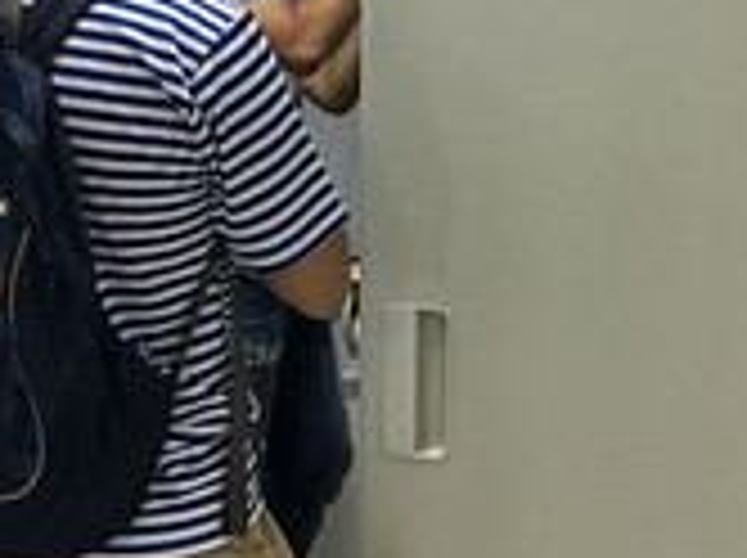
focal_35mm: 70
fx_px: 1508
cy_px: 99
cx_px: 378
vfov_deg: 20.7
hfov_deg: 27.8
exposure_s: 1/17
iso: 50
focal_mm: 4.15
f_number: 2.2
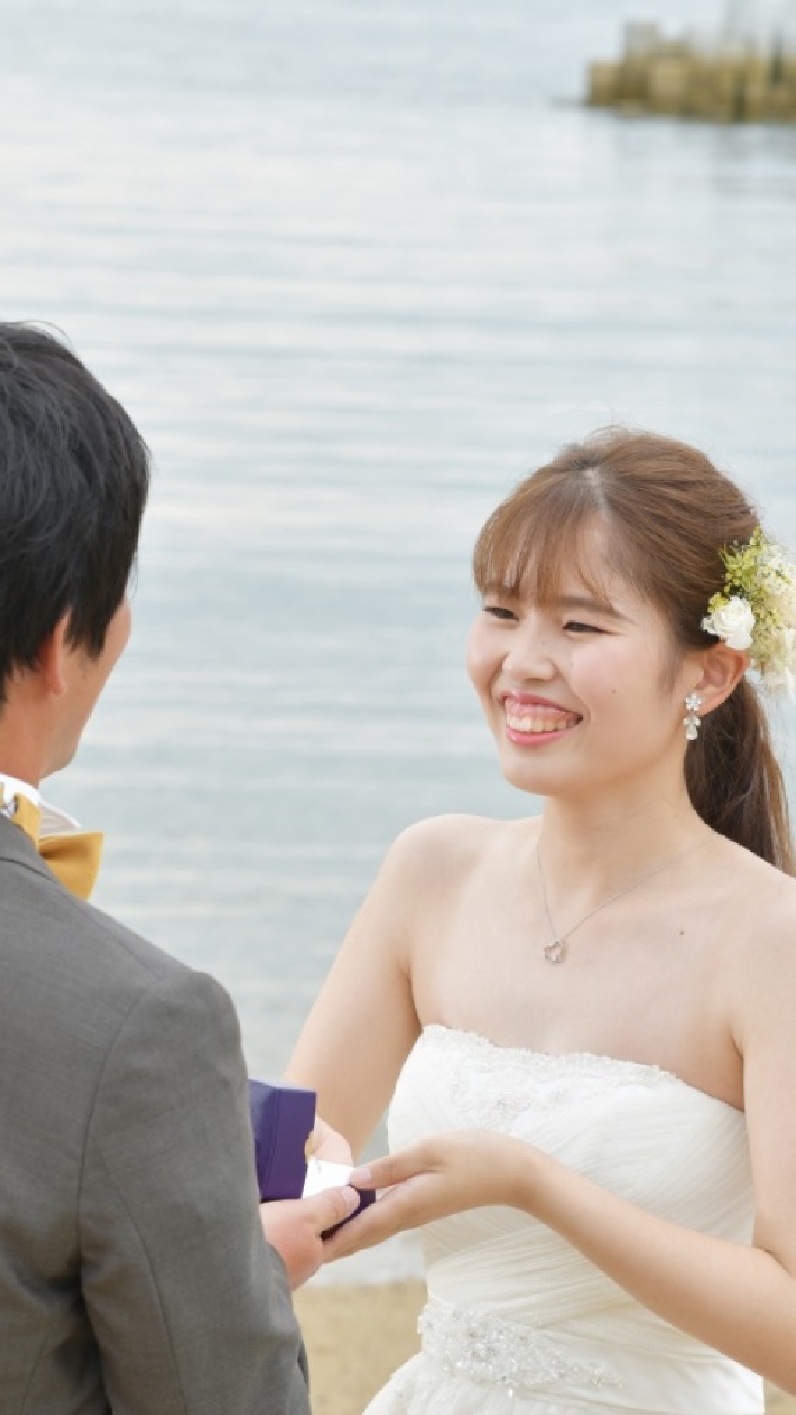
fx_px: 4878
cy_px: 796
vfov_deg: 16.5
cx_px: 379
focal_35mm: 130
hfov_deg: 9.3
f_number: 8
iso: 200
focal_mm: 105
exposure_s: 1/125
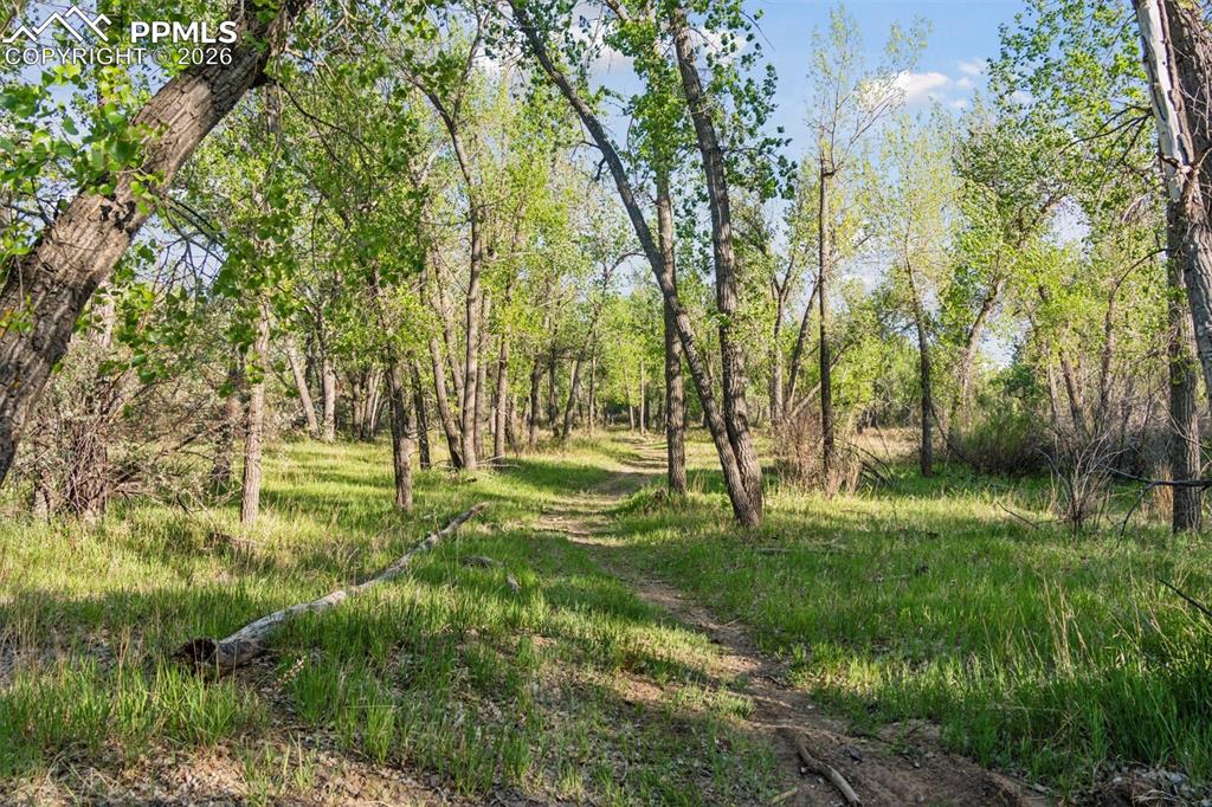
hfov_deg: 61.9
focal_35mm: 30
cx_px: 606
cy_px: 404
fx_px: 1010
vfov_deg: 43.6
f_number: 6.3
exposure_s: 1/500
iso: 400
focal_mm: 30
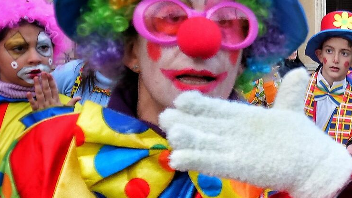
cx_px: 464
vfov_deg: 14.1
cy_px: 169
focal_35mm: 85
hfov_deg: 22.3
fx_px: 793
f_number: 2.8
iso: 400
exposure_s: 1/250
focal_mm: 12
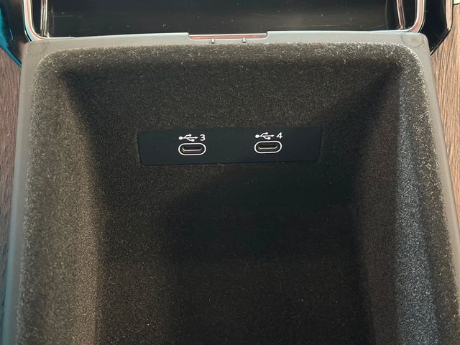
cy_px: 172
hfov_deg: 39.7
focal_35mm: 48
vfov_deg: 30.3
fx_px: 638
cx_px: 230
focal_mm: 6.86
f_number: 1.78
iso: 1000
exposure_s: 1/20
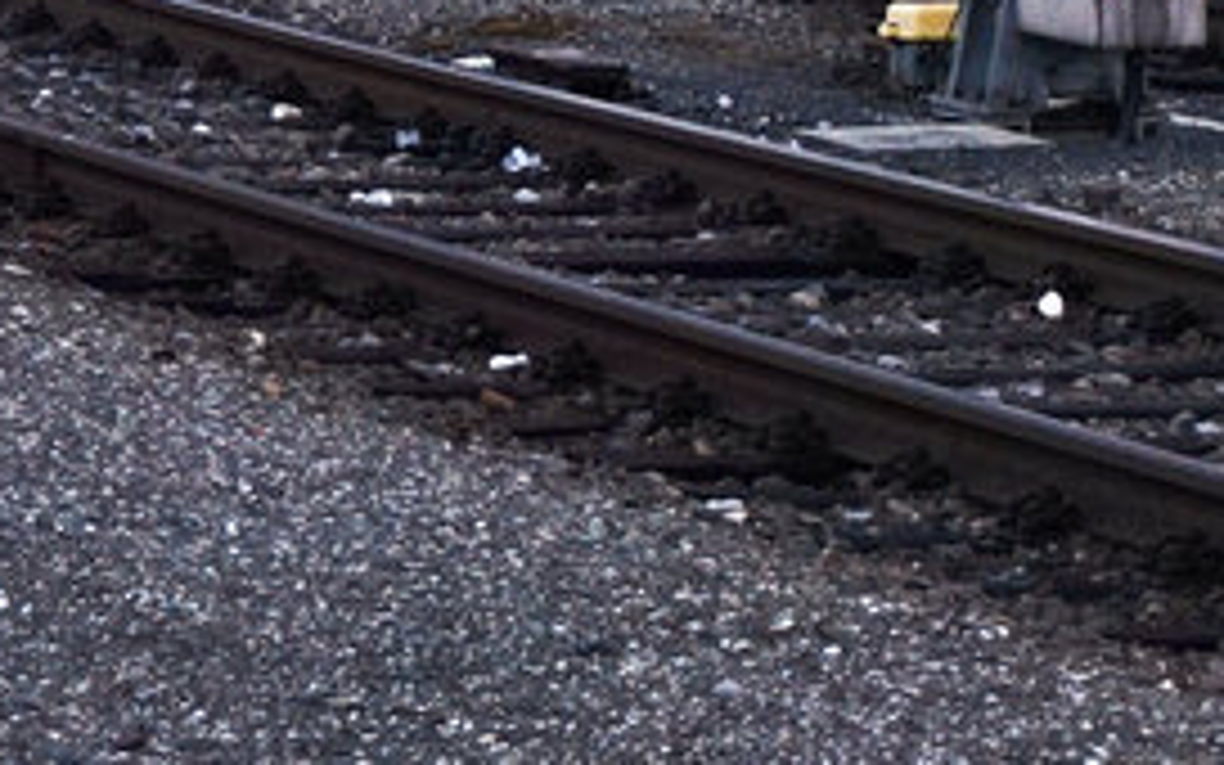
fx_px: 9874
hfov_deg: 7.0
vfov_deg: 4.4
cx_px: -382
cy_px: -675
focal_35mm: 296
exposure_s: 1/60
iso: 200
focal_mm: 44
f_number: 5.6
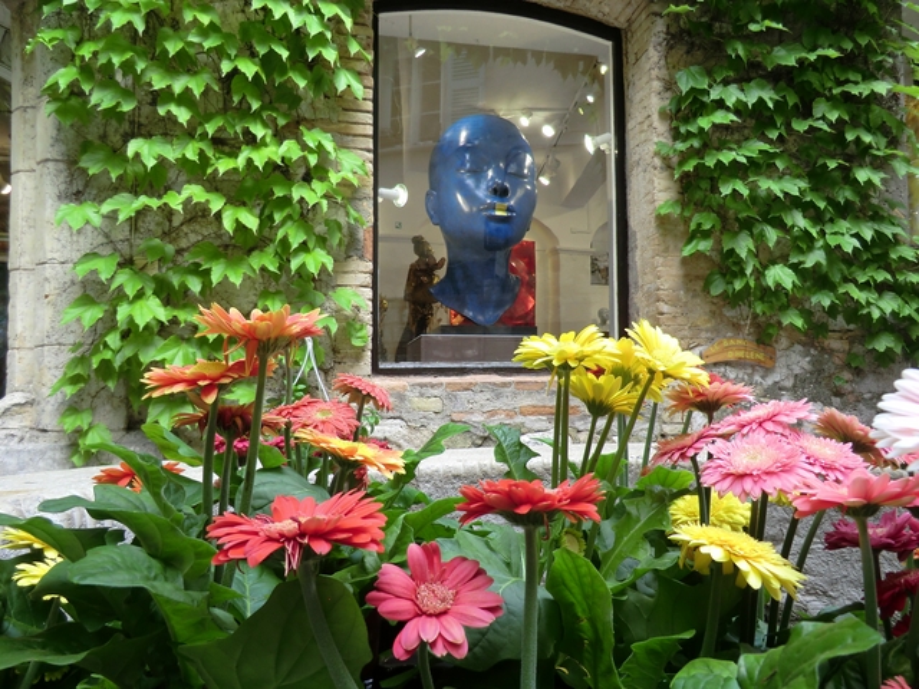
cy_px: 344
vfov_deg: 56.8
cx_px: 460
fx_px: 637
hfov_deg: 71.6
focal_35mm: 24
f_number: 3.2
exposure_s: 1/60
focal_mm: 4.3
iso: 80
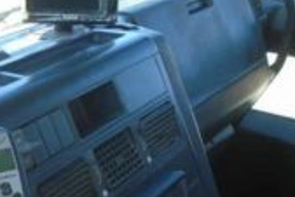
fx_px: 525
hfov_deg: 30.1
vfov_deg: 20.2
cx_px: 31
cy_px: 225
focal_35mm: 64
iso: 100
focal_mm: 4.6
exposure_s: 1/200
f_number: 3.2
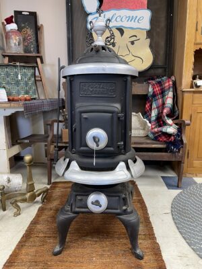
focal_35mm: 26
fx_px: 202
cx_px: 101
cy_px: 134
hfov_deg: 53.1
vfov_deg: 67.3
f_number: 1.6
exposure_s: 1/60
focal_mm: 4.2
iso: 160
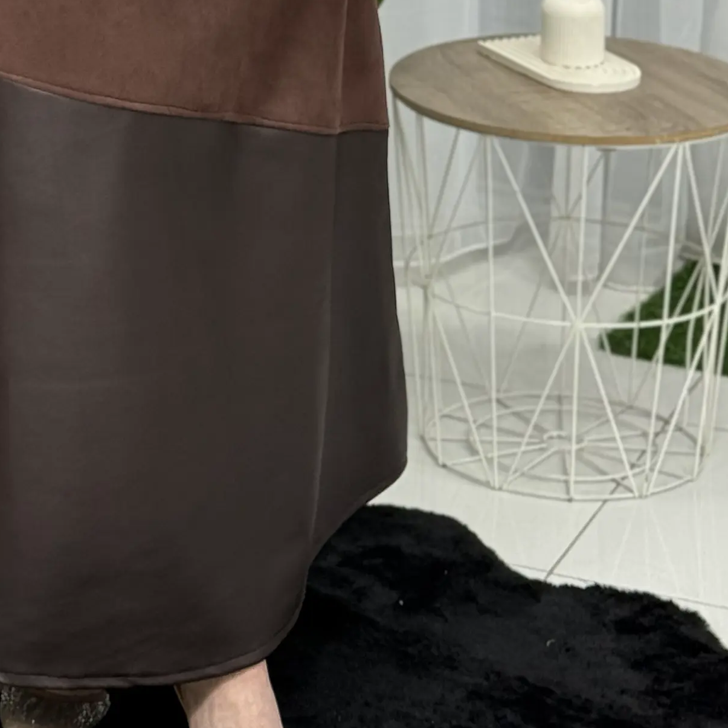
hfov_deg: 12.2
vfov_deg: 11.9
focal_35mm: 142
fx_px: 3379
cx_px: 76
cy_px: -292
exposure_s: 1/181
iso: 64
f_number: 1.78
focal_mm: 6.76
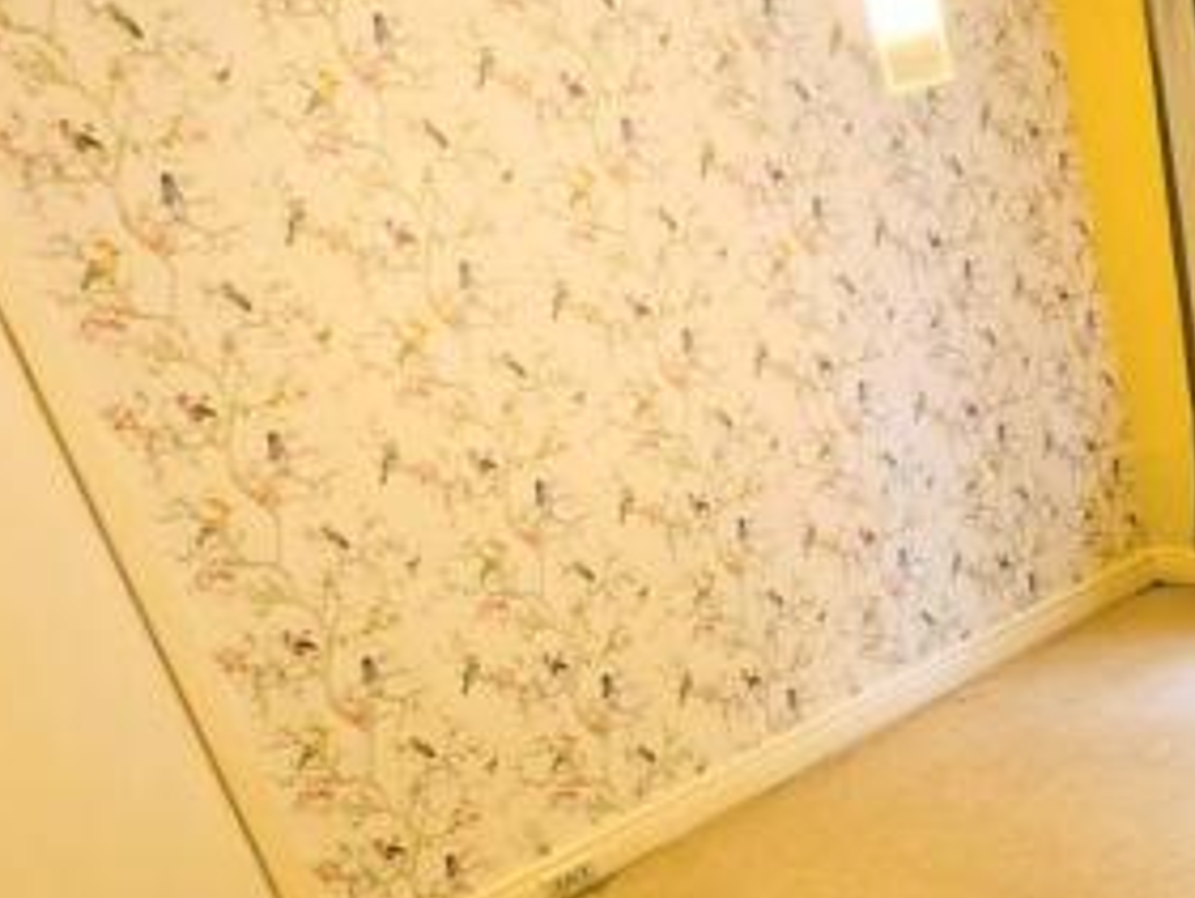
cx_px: 1012
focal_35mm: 29
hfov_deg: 55.6
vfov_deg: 46.0
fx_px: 1002
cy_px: 709
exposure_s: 1/33.3
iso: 68
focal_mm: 1.83
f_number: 2.2
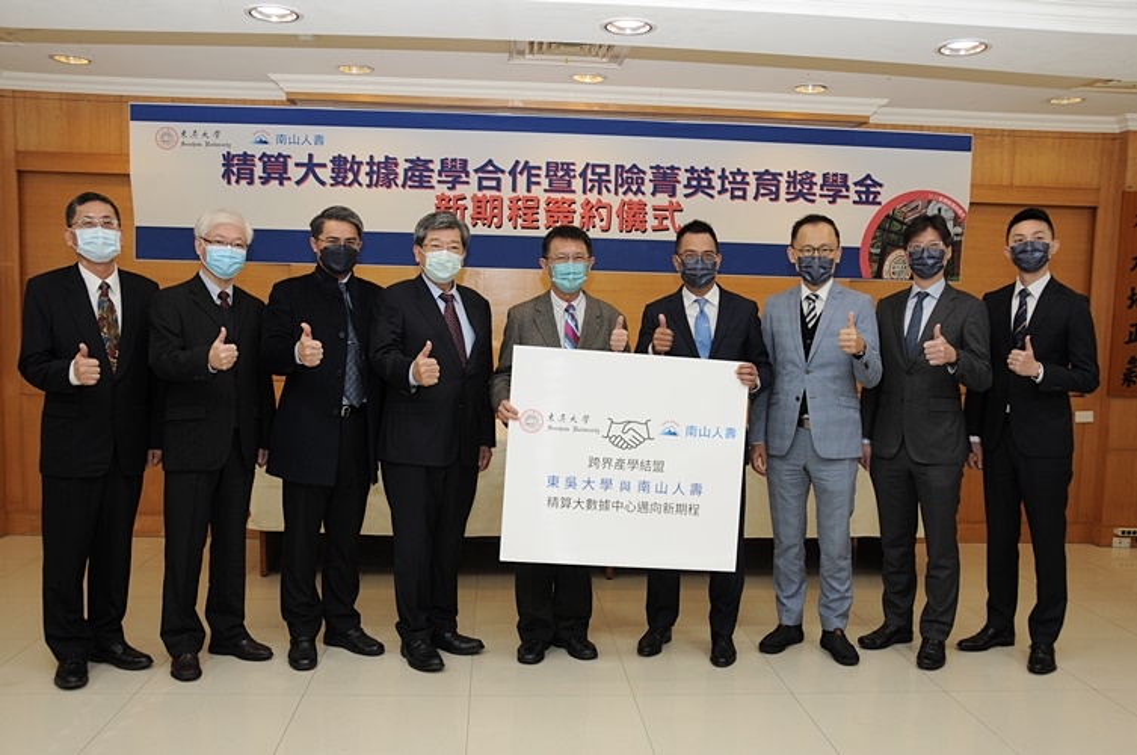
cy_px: 378
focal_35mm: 30
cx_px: 568
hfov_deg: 62.0
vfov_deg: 43.5
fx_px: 946
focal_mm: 20
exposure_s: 1/60
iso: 400
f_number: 5.6
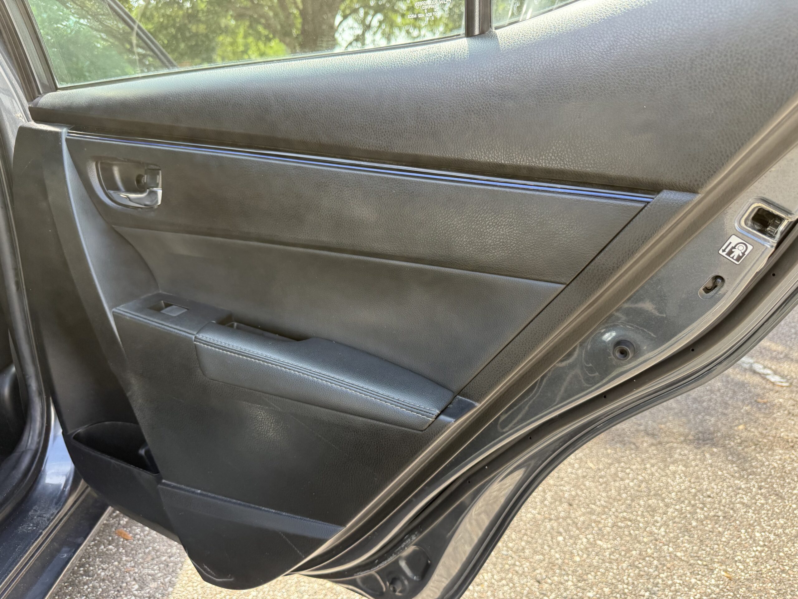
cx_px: 399
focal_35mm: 24
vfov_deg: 56.8
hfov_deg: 71.6
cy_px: 300
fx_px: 553
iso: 100
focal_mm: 6.76
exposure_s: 1/315
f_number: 1.78
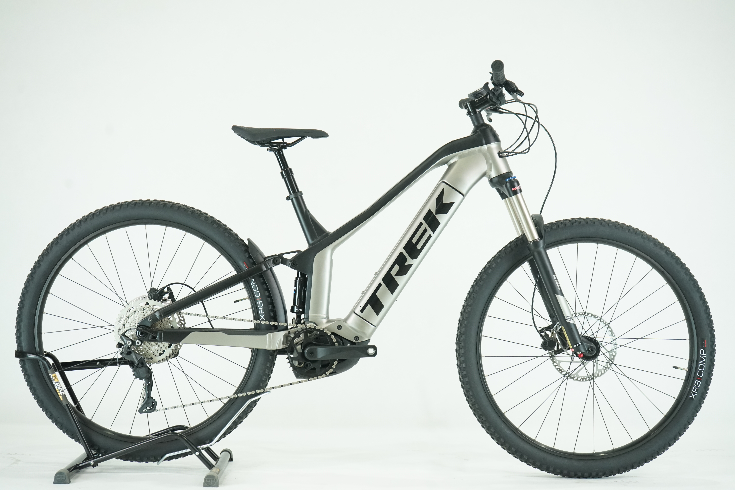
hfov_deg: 35.6
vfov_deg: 24.2
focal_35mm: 56
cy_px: 245
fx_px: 1143
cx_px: 368
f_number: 6.3
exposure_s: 1/200
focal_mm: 56
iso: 2500
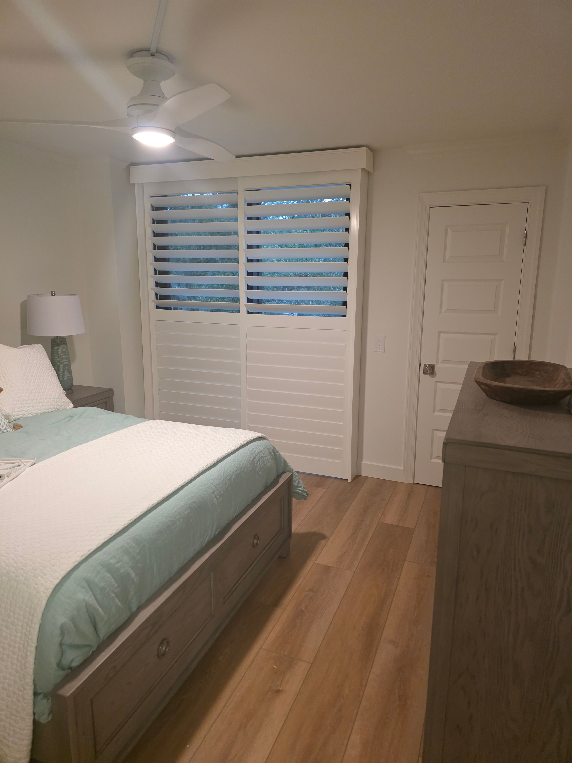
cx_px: 286
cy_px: 382
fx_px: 507
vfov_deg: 73.9
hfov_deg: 58.9
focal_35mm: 23
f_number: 1.7
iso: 800
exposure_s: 1/120
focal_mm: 6.3
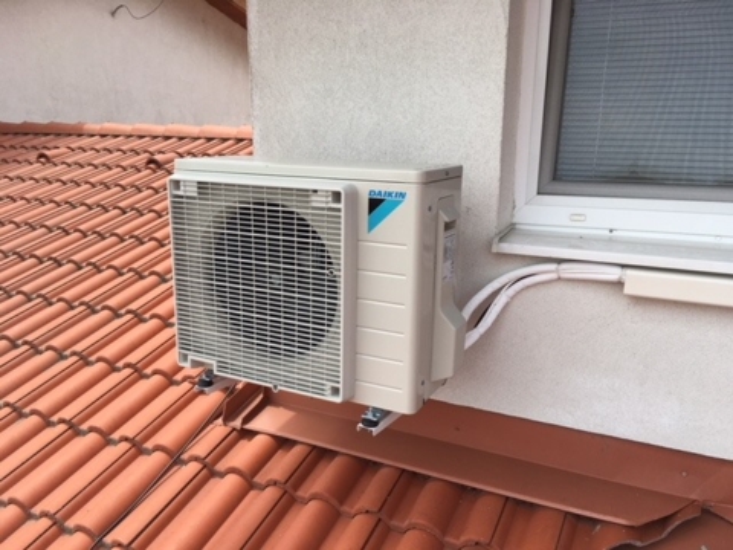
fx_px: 614
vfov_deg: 48.2
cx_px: 366
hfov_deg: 61.7
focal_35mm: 29
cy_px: 275
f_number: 2.2
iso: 25
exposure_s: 1/874
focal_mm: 4.15
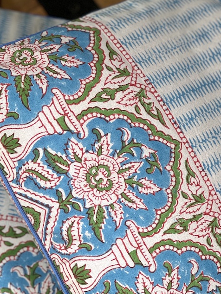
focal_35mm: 138
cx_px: 62
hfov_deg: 10.7
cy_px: 154
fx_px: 1175
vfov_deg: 14.3
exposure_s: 1/99
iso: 50
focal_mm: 9
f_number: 2.8
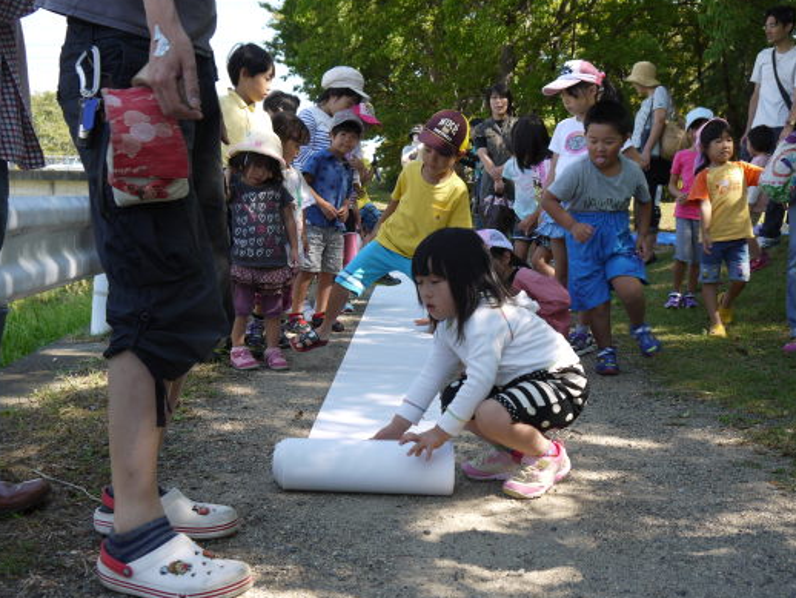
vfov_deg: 32.9
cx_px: 427
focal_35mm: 44
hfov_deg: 42.9
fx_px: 1012
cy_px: 323
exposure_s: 1/200
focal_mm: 19
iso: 100
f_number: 5
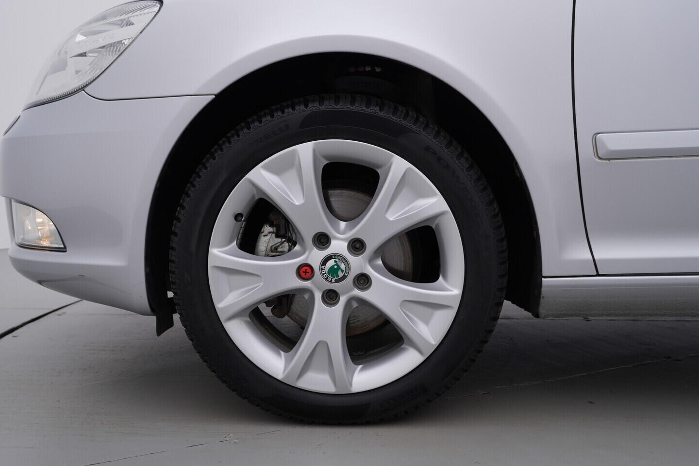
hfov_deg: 53.1
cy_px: 233
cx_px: 350
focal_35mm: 36
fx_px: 699
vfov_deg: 36.9
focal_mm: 24
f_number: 4.5
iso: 125
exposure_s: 1/100
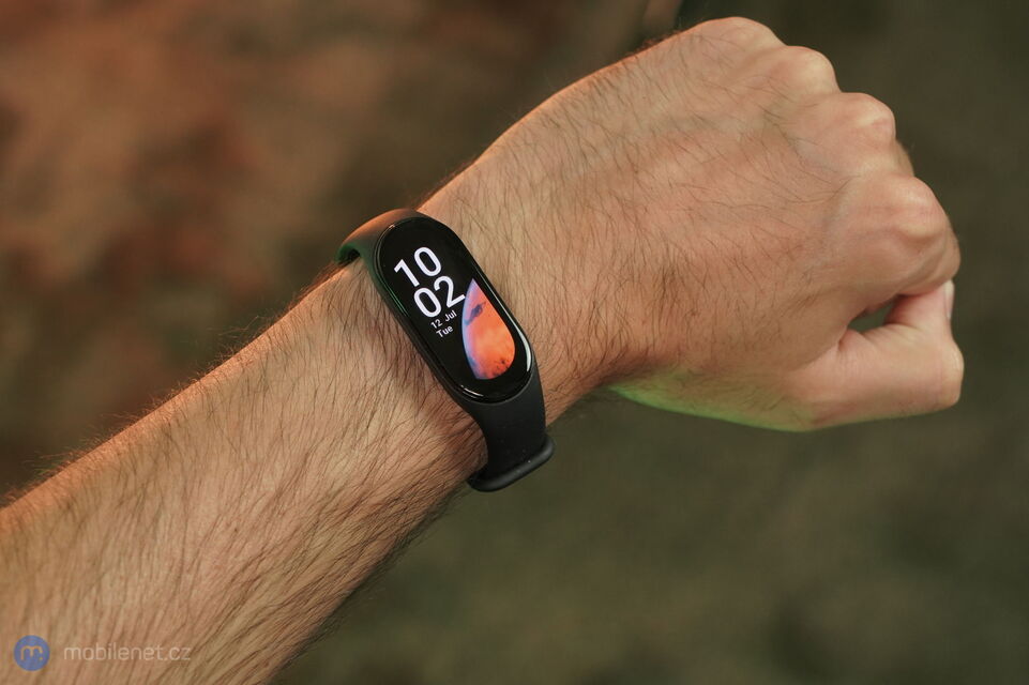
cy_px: 342
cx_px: 514
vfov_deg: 21.2
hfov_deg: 31.4
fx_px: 1829
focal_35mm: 64
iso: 1600
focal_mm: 64
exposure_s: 1/125
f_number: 6.3
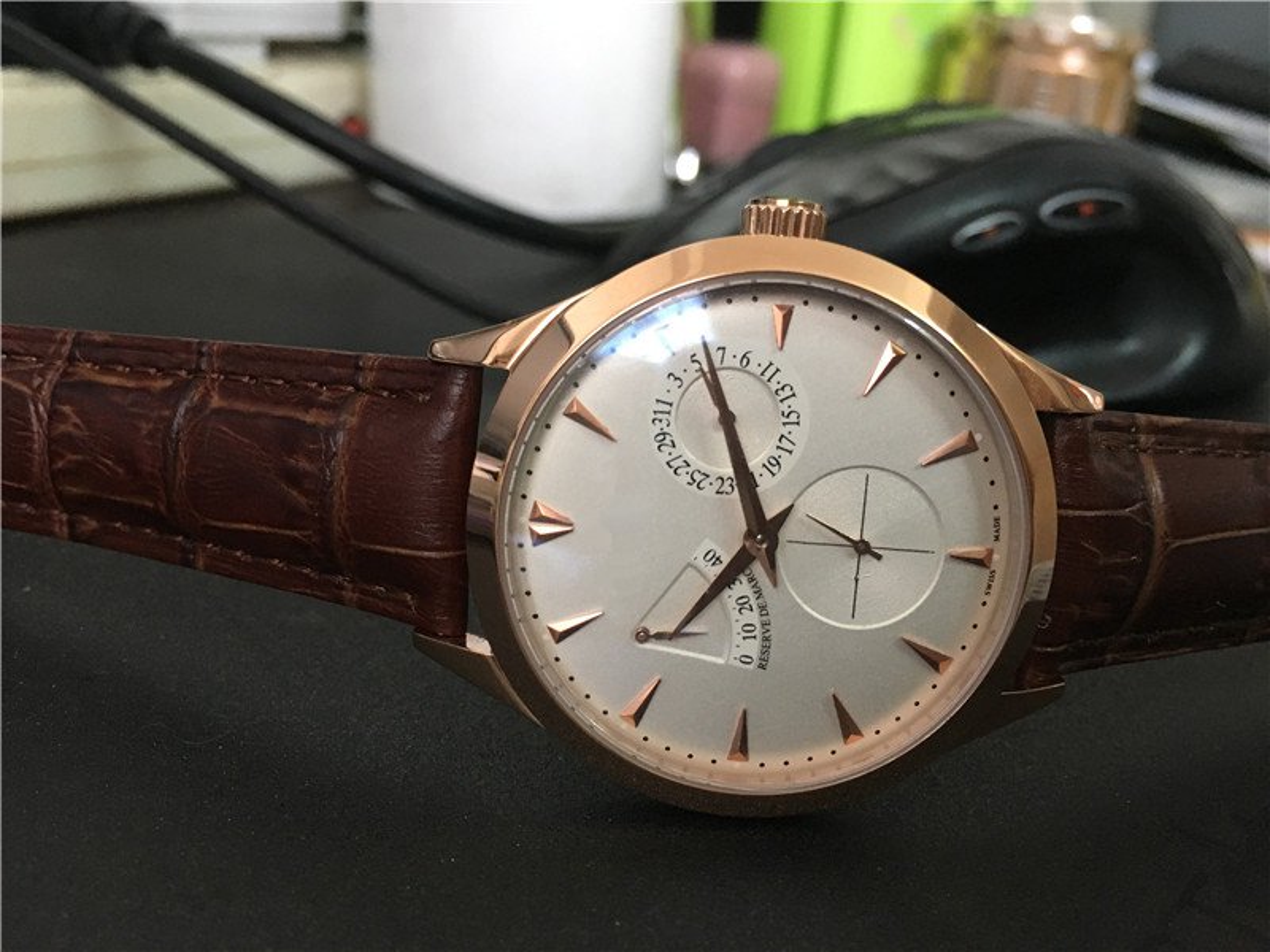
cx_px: 635
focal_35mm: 29
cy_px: 476
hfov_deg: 61.7
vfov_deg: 48.2
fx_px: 1064
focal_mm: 4.15
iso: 200
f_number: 2.2
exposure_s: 1/25
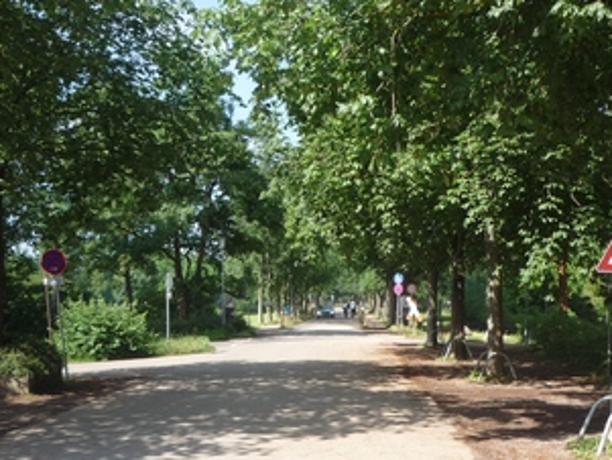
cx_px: 390
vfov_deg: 28.4
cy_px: 313
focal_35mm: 51
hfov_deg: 37.2
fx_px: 902
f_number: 4
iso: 100
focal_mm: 5.2
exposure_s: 1/250
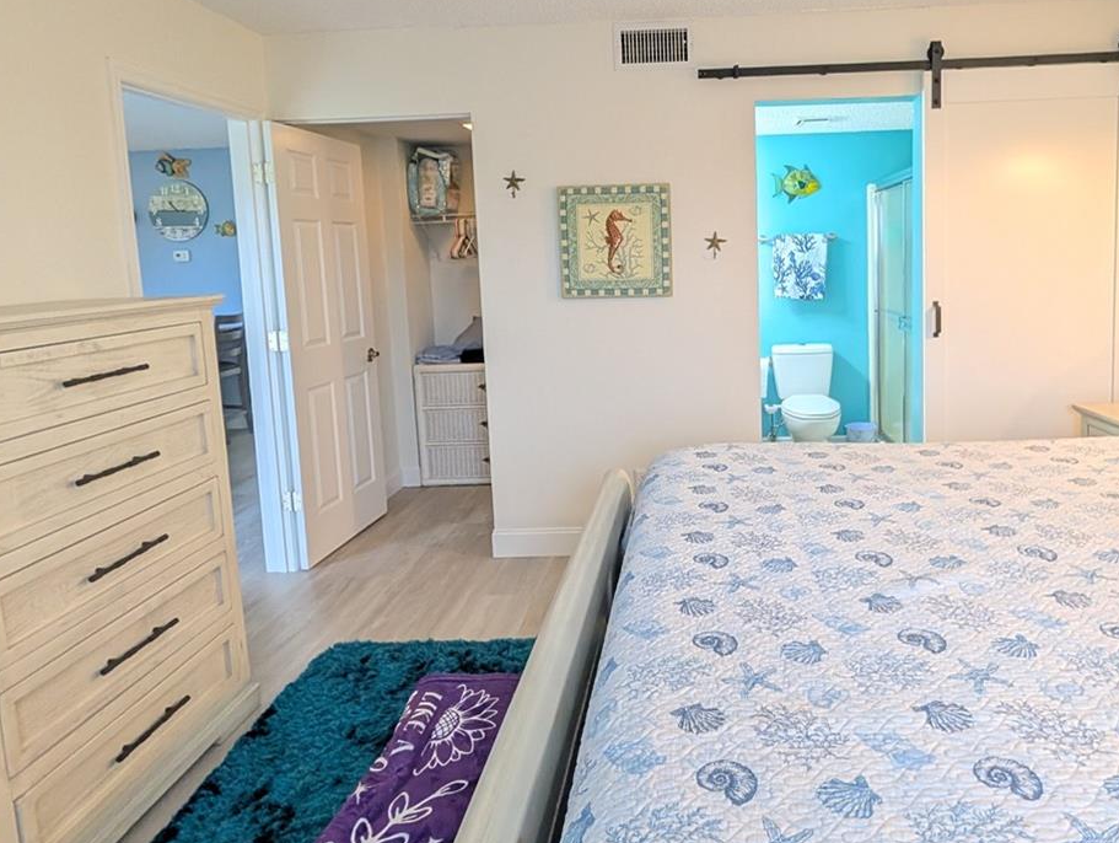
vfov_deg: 62.9
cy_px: 327
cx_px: 671
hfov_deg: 78.0
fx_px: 680
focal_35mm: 21
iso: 150
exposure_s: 1/60
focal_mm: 2.02
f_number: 1.7
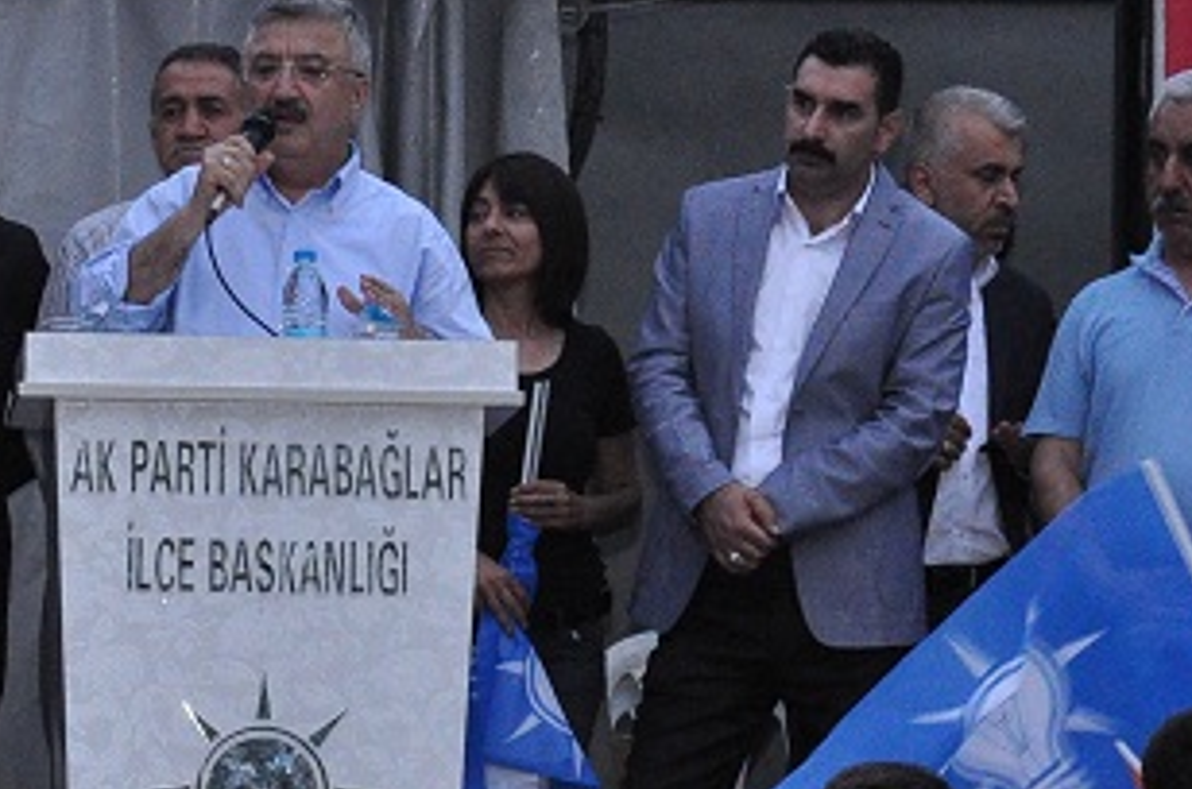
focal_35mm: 234
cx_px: 197
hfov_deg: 8.8
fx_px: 7732
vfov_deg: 5.8
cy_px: 306
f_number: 7.1
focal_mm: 48
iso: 2000
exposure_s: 1/60
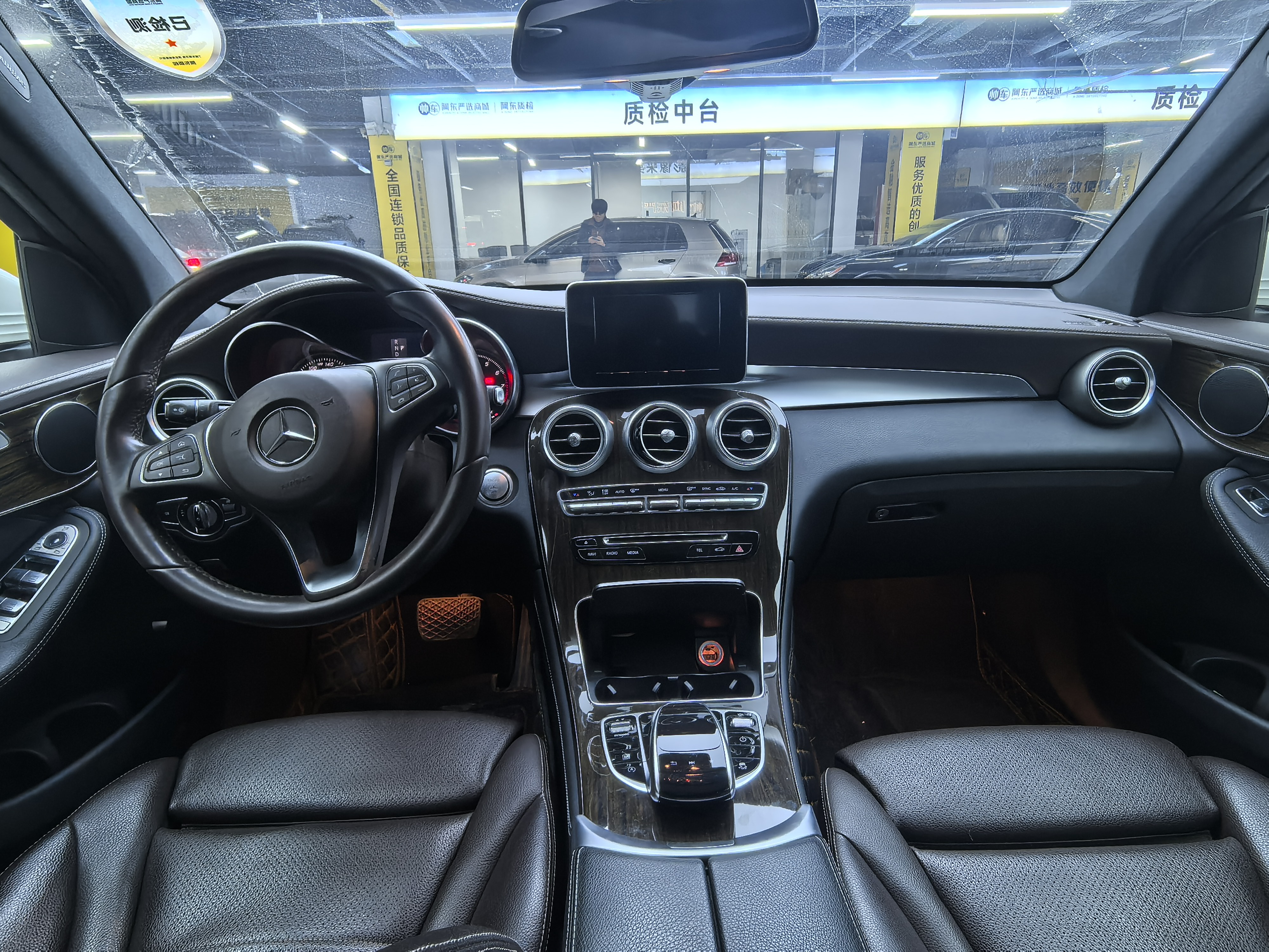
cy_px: 476
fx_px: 697
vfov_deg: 68.7
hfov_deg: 84.7
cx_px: 634
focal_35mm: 19
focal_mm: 1.95
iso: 320
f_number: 2.2
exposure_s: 1/50
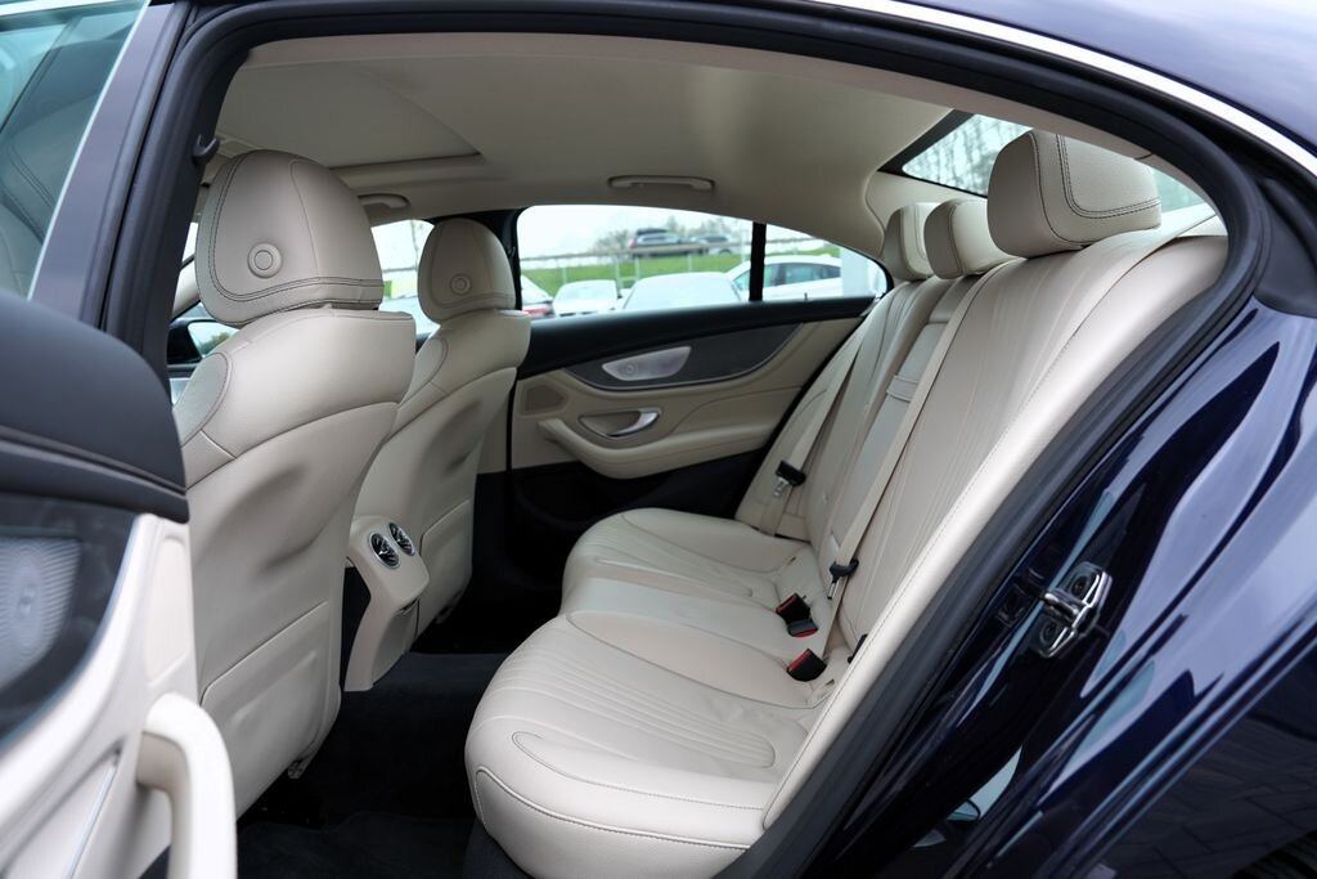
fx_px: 878
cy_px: 440
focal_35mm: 24
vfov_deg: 53.1
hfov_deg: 73.7
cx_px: 658
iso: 100
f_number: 4.5
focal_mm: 24
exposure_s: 1/80
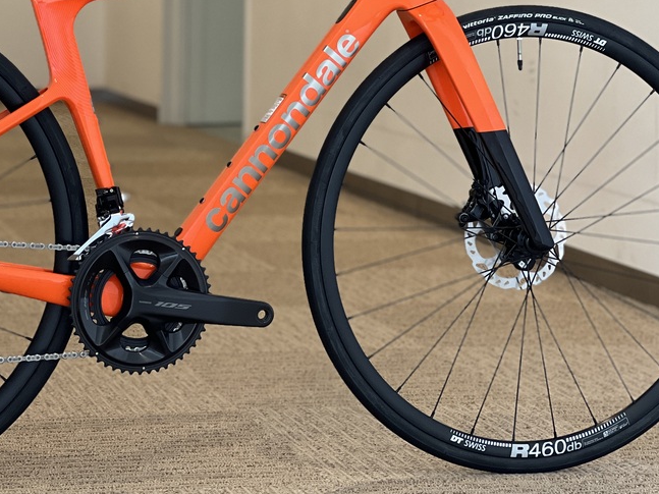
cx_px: 216
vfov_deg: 12.3
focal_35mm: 120
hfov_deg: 16.4
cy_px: 118
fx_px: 2284
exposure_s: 1/101
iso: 250
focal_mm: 9
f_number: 2.8
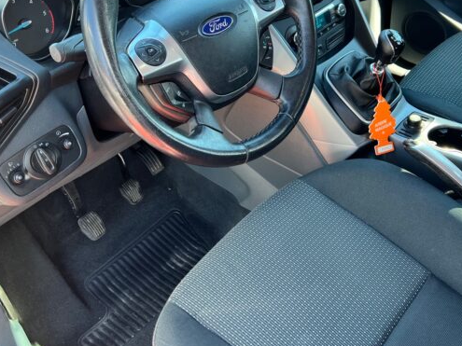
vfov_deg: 33.9
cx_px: 263
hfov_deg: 44.7
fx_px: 560
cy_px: 102
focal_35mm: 42
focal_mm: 5.7
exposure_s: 1/121
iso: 64
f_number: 1.5
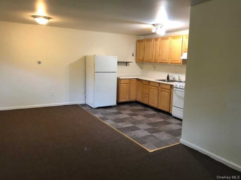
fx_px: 195
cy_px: 90
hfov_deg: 63.4
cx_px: 120
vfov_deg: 49.7
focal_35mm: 28
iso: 80
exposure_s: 1/15
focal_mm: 3.99
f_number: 1.8
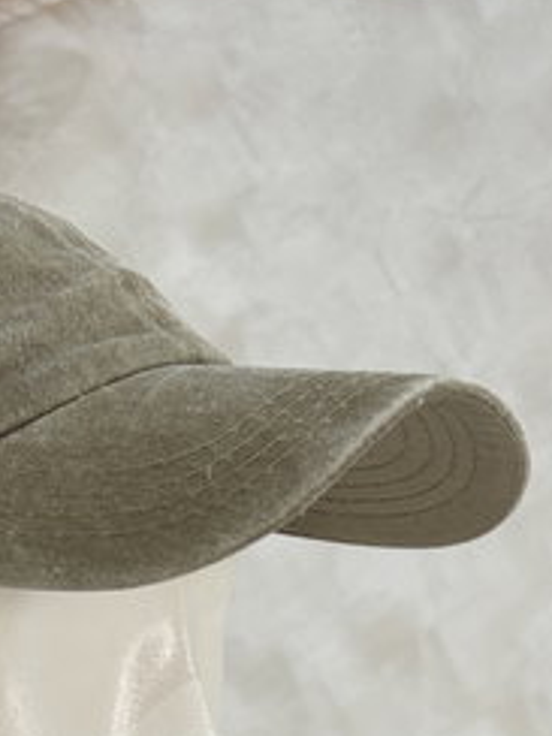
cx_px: 18
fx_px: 2232
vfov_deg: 18.2
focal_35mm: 105
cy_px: 762
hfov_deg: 13.9
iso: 64
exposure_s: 1/50
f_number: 1.78
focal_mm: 6.76
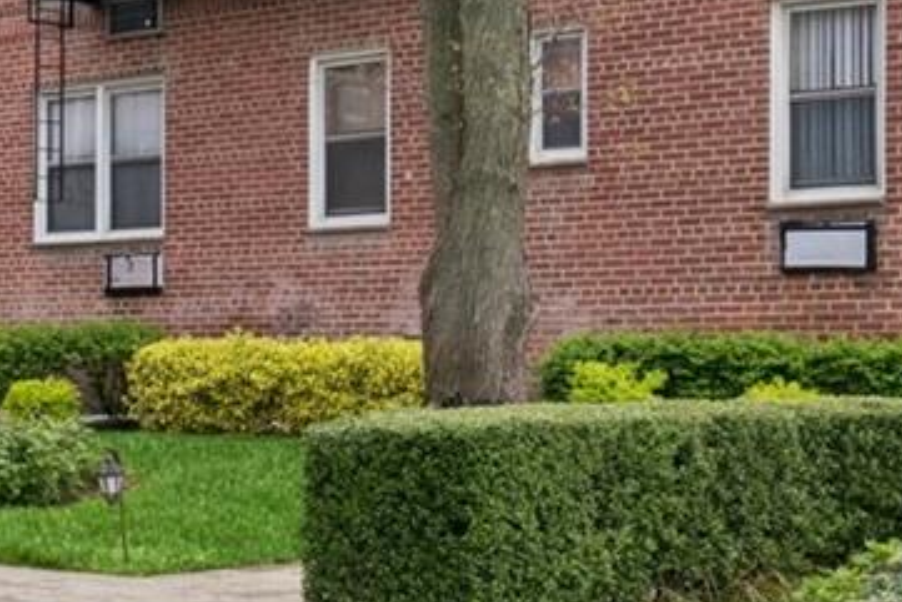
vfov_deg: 16.0
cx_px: -780
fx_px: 2130
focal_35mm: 85
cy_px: 116
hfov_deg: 18.2
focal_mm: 15
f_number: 14
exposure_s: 1/125
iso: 640
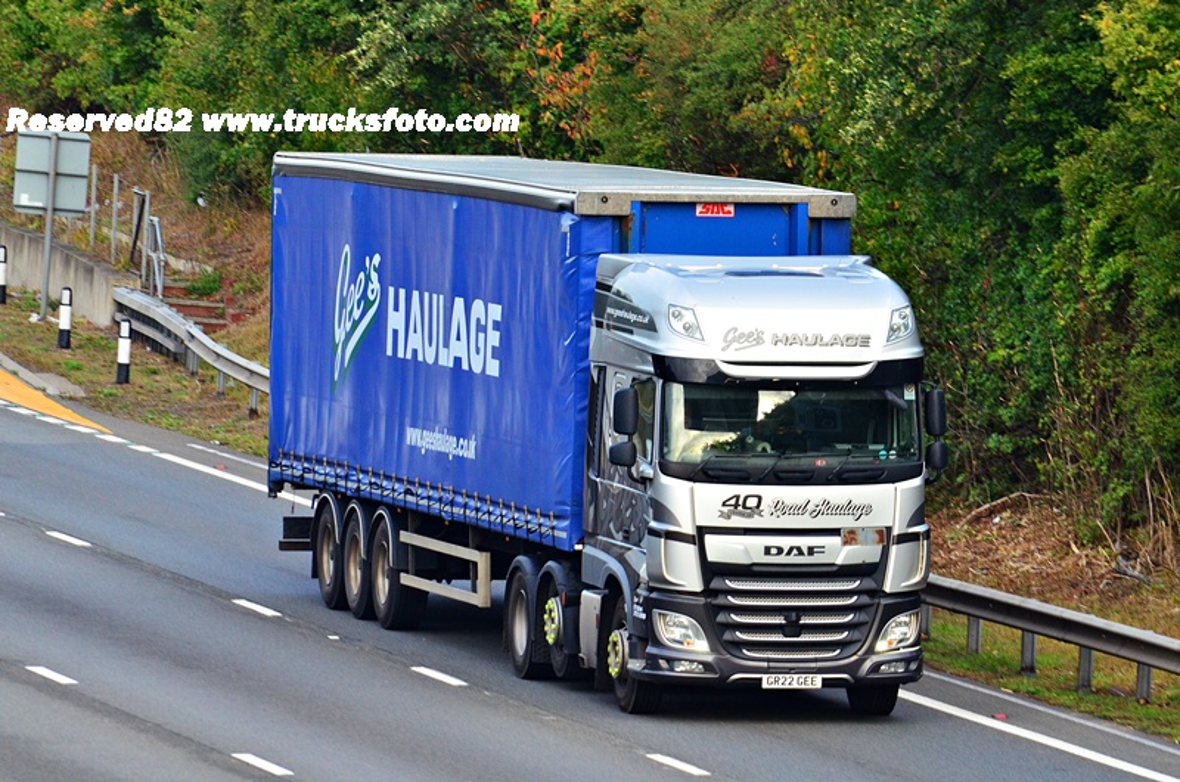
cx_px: 590
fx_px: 10795
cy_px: 391
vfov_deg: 4.1
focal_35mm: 330
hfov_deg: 6.3
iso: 800
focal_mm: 220
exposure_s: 1/250
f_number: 8
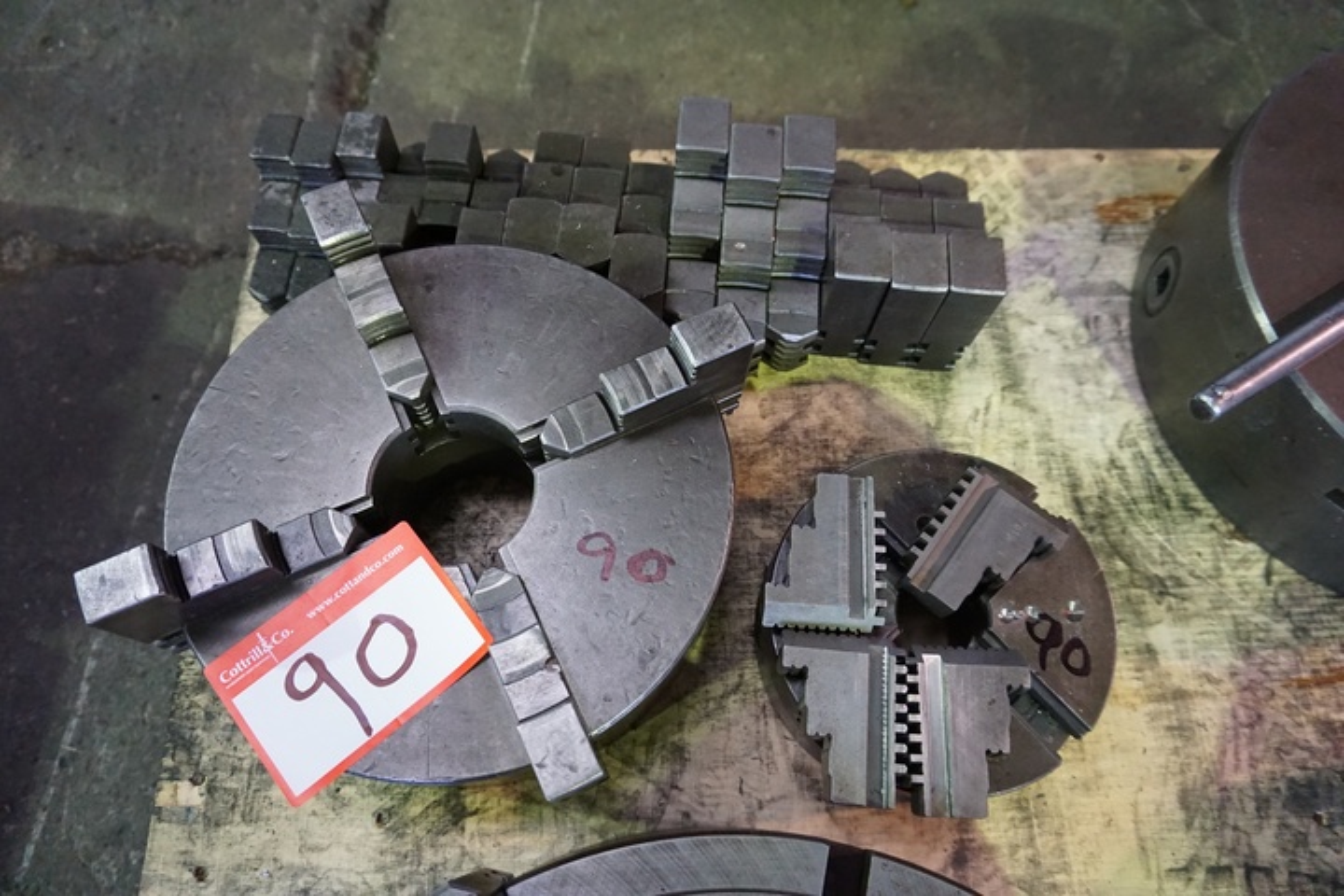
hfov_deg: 73.7
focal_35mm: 24
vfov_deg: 53.1
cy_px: 448
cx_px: 672
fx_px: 896
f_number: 3.5
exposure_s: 1/50
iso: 3200
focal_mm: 16
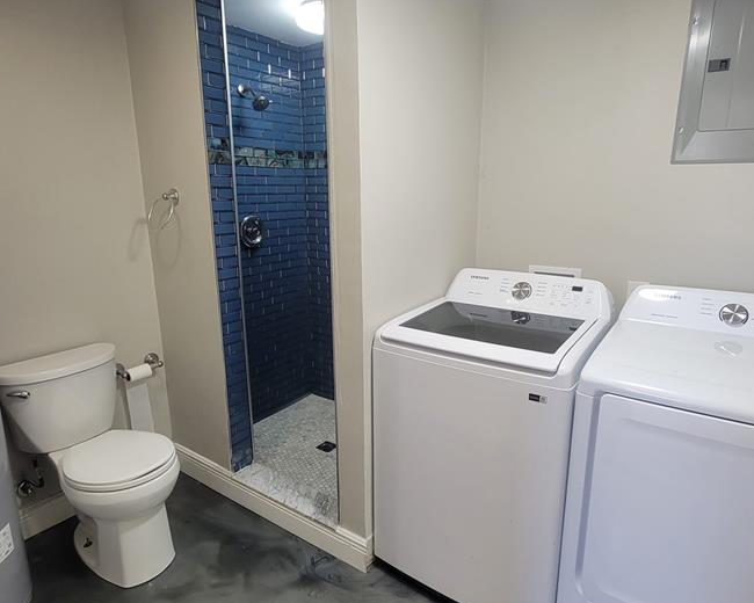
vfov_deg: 68.1
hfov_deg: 80.3
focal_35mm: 20
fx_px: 446
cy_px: 295
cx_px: 390
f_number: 2.2
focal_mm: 2.2
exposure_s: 1/60
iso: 160
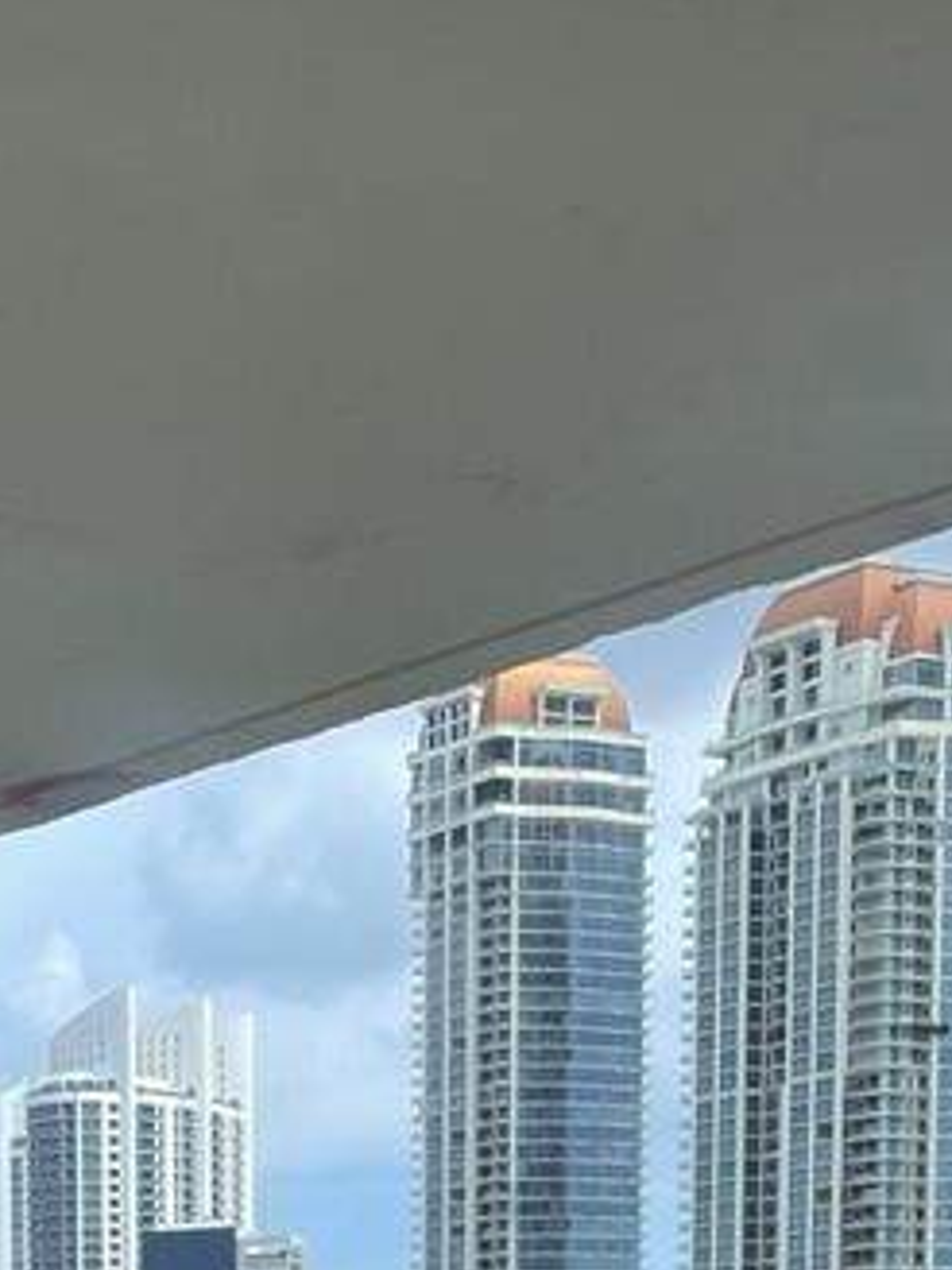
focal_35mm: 95
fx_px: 3484
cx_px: -186
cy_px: 2064
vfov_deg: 17.8
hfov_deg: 15.0
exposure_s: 1/875
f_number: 1.6
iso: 32
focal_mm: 4.2
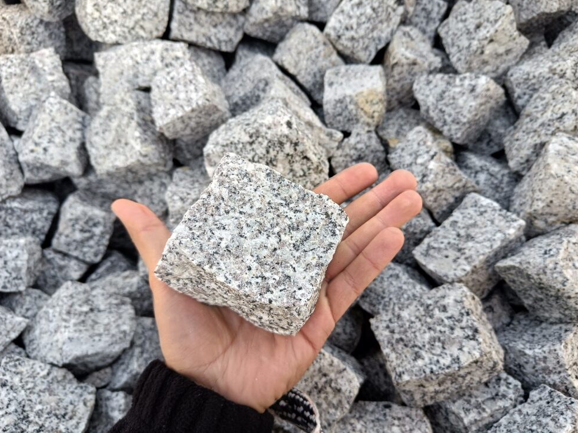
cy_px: 210
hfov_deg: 69.4
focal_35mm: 25
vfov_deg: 54.9
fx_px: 417
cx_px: 297
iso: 50
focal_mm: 5.59
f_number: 1.8
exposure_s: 1/100
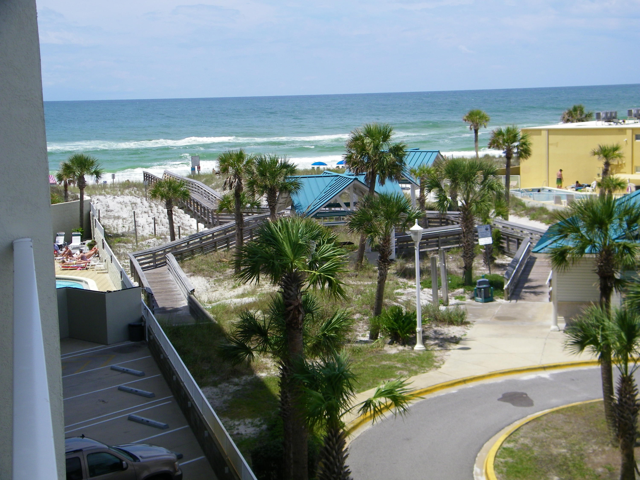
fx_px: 1054
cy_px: 240
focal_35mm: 57
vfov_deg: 25.7
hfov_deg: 33.8
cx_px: 320
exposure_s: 1/250
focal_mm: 10.1
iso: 80
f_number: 8.2
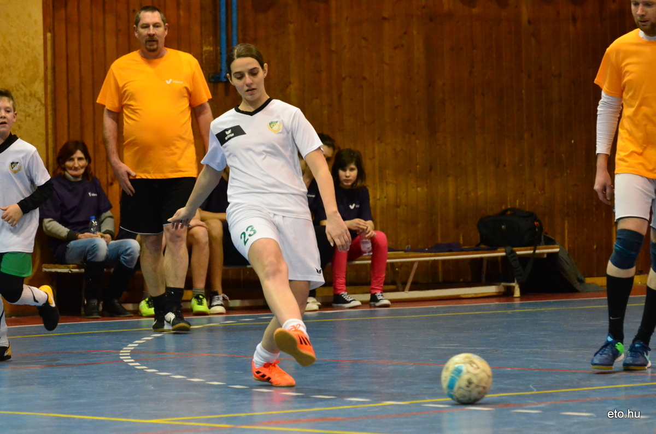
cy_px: 217
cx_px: 328
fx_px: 4228
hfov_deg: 8.9
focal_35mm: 232
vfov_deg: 5.9
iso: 6400
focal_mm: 155
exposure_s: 1/640
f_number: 5
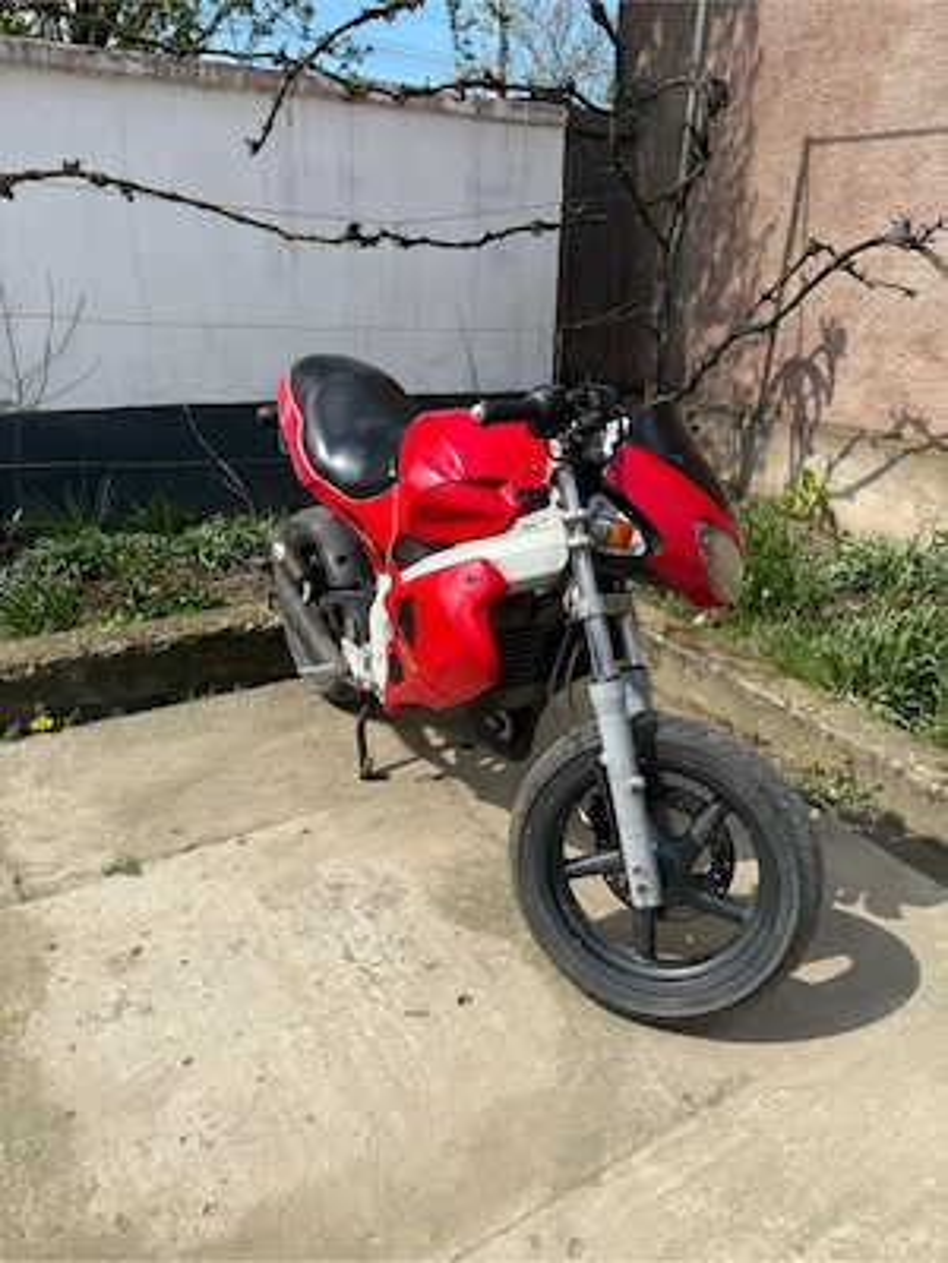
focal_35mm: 24
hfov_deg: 56.8
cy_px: 632
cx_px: 474
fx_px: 876
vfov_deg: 71.6
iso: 80
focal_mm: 6.76
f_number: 1.78
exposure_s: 1/2703
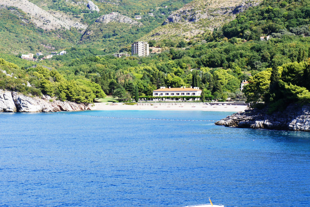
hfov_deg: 24.6
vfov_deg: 16.5
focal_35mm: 82
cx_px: 155
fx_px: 710
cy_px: 104
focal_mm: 55
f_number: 11
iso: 200
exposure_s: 1/125
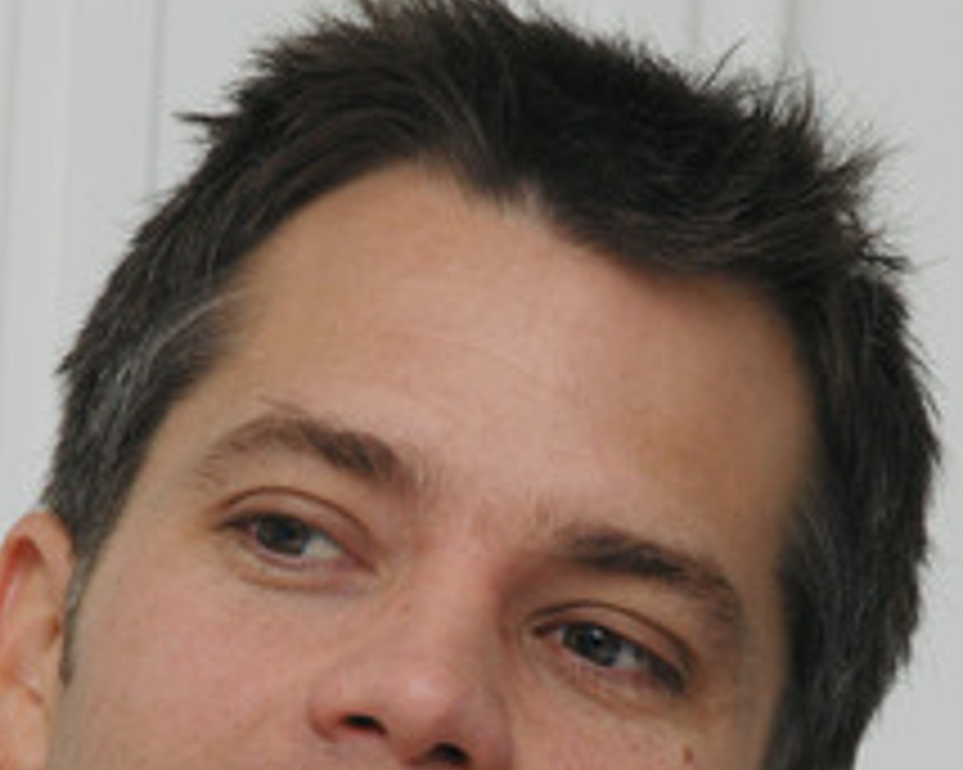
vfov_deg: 3.5
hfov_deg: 4.3
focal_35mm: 447
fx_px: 12734
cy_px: 734
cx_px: 468
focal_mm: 170
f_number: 11
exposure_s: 1/320
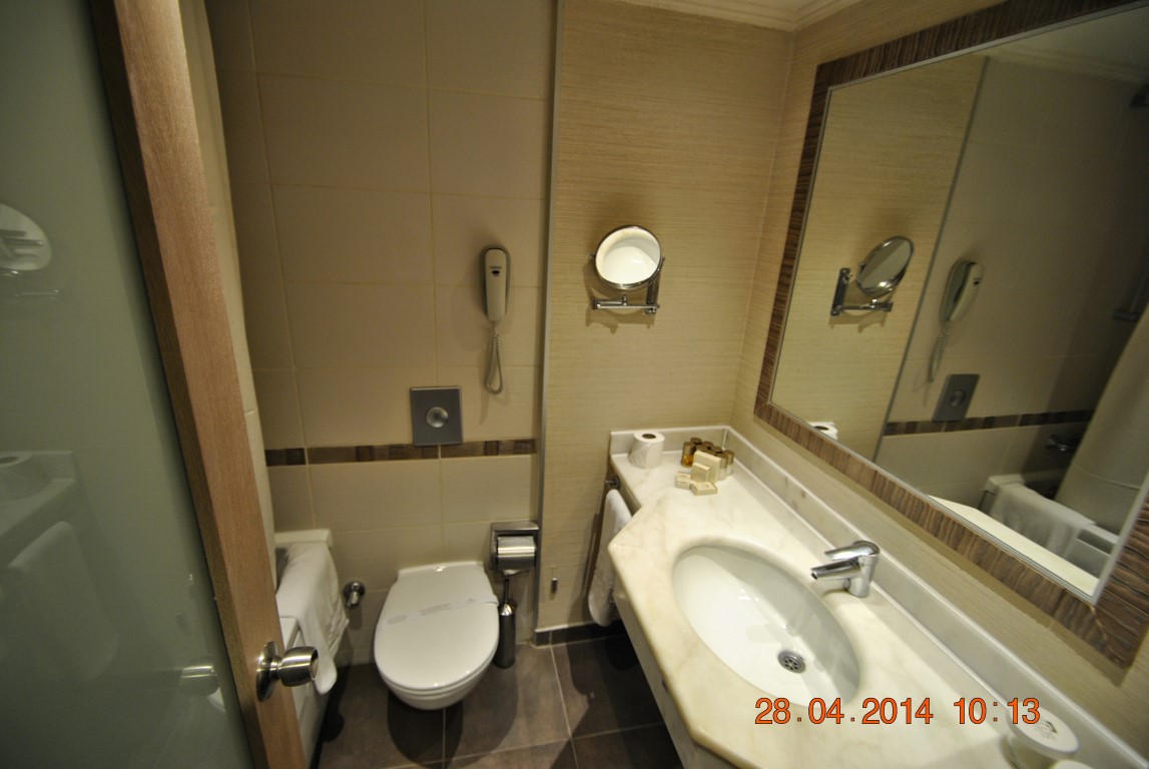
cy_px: 384
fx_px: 479
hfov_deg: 100.3
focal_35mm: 15
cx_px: 574
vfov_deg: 77.5
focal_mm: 10
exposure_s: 1/30
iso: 200
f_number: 3.5
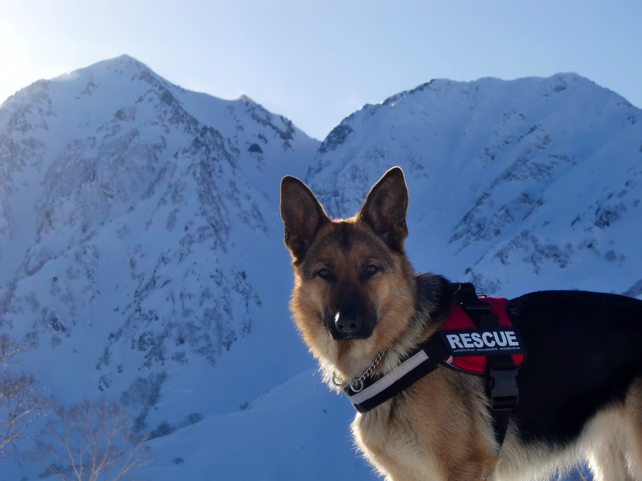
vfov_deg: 19.9
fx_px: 1372
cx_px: 321
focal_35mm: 74
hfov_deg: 26.3
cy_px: 240
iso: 64
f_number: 4.2
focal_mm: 13.1
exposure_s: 1/800
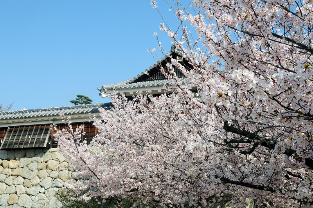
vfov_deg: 28.0
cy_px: 104
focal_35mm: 48
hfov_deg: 41.2
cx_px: 156
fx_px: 417
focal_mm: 32
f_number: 11
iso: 400
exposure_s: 1/500
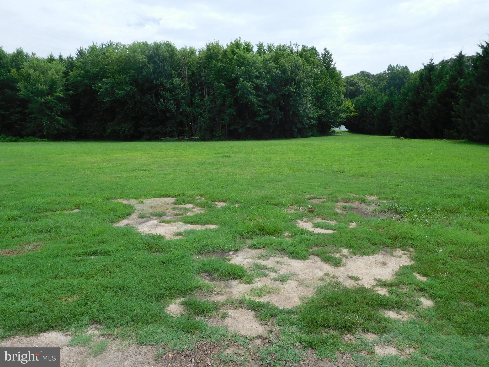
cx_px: 244
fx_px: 353
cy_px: 184
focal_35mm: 25
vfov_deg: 54.9
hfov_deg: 69.4
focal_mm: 4.5
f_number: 6.8
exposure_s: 1/400
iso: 125
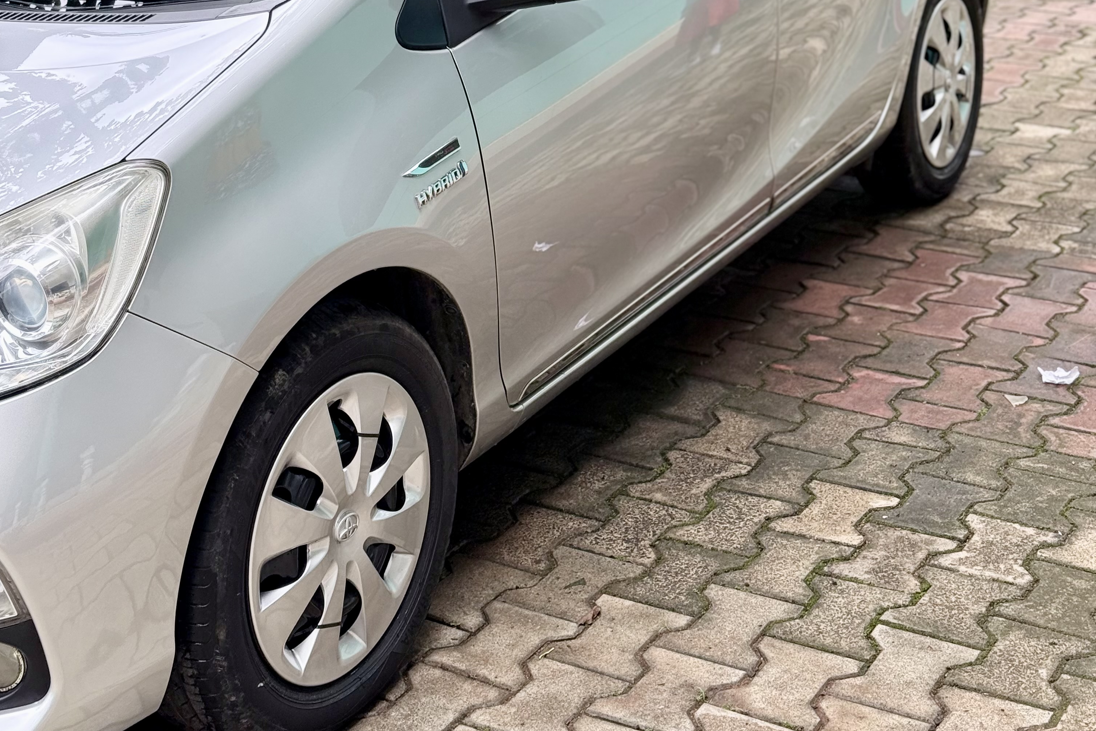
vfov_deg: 19.8
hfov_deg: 30.1
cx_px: 545
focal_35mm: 67
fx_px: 2040
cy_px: 18
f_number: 1.78
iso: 80
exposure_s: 1/802
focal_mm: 6.76
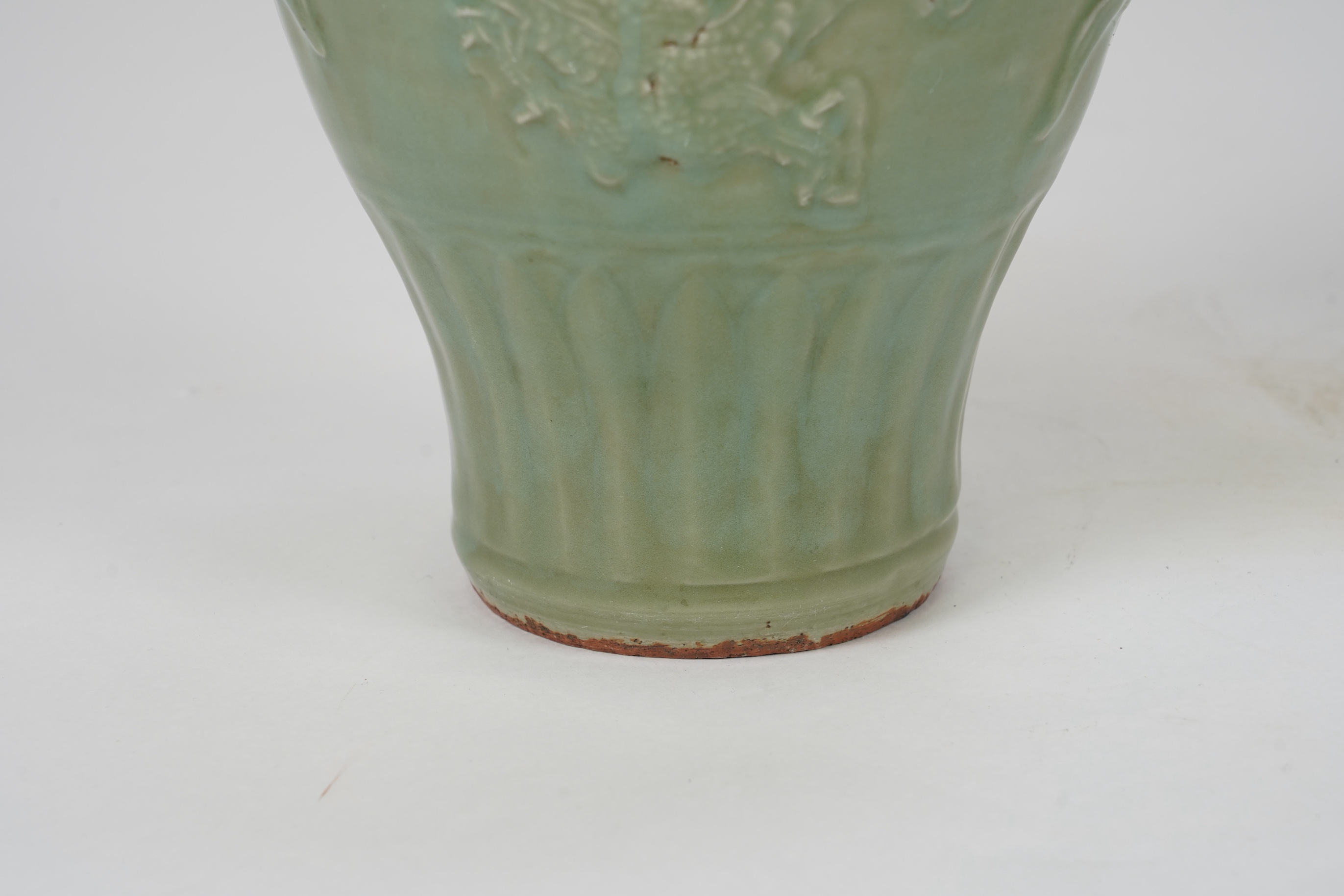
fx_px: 3920
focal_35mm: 105
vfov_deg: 13.0
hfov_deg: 19.5
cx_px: 672
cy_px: 448
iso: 500
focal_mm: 105
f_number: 9
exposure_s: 1/125
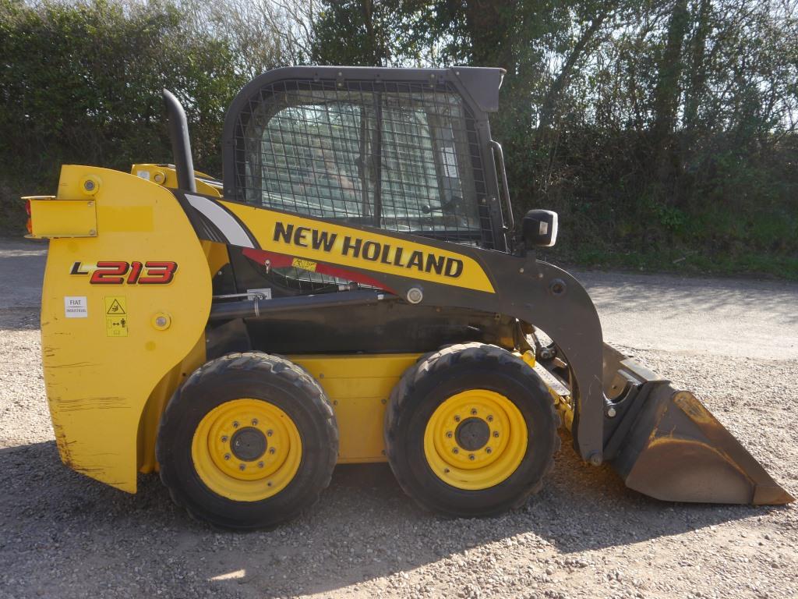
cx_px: 399
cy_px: 300
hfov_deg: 54.0
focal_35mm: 34
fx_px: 784
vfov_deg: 41.8
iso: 160
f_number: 5.6
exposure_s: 1/250
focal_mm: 17
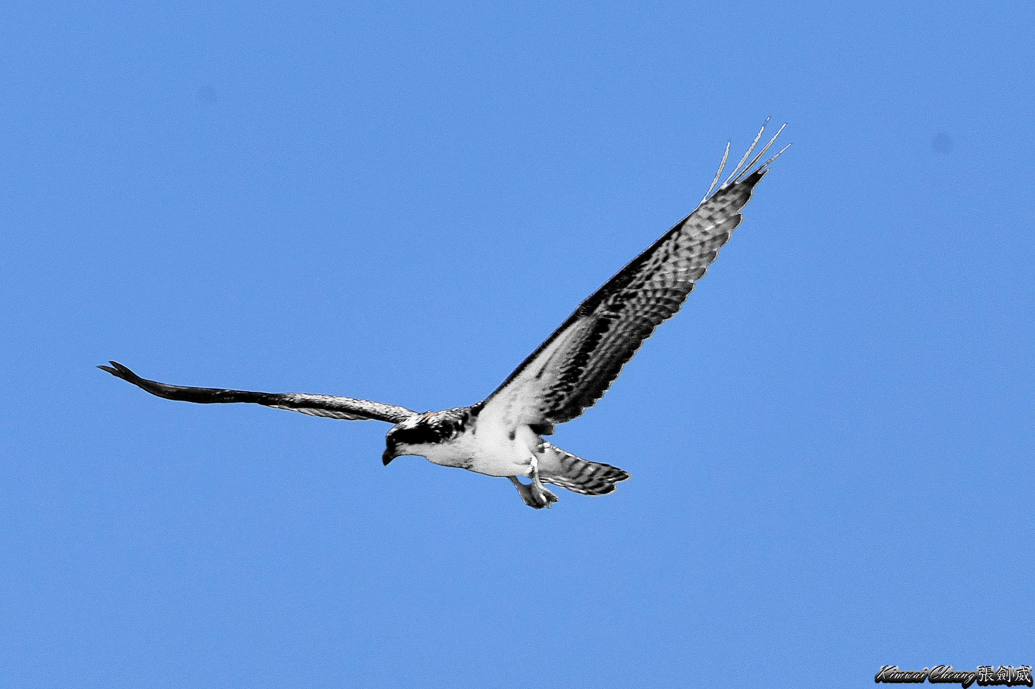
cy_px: 344
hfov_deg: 3.4
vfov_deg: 2.3
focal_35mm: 600
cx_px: 518
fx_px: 17247
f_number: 11
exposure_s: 1/1600
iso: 400
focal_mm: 600
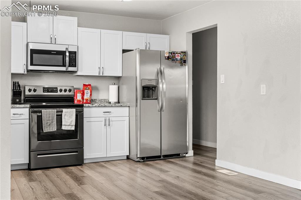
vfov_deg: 33.3
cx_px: 150
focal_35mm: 40
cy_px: 100
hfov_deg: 48.4
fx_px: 335
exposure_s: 1/1.25
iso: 100
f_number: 8
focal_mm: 26.7
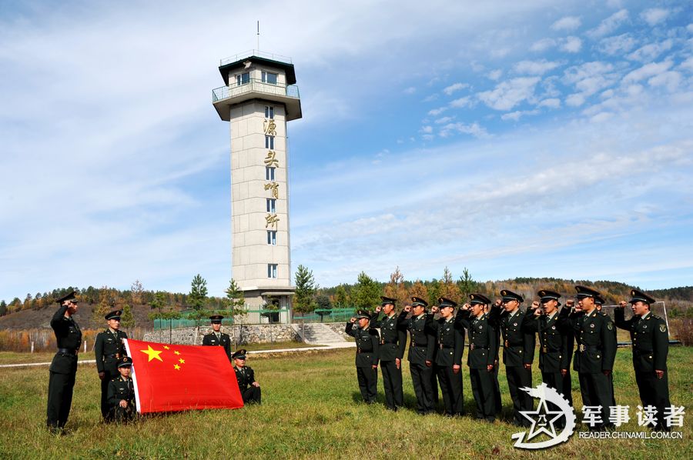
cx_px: 346
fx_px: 615
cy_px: 230
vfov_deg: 41.0
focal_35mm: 32
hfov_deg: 58.8
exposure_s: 1/400
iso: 200
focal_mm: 32
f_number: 10
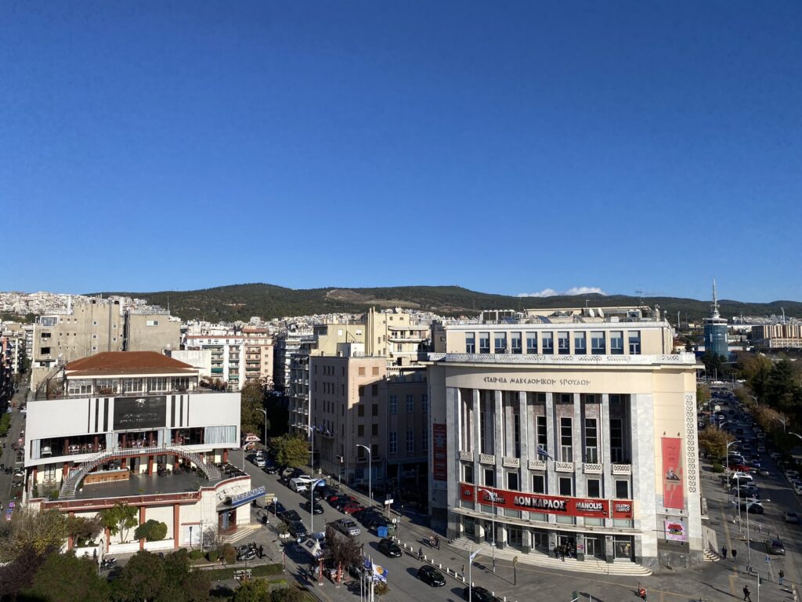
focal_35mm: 26
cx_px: 401
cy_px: 301
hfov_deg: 67.3
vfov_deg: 53.1
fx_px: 602
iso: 32
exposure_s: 1/5025
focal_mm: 4.25
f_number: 1.8
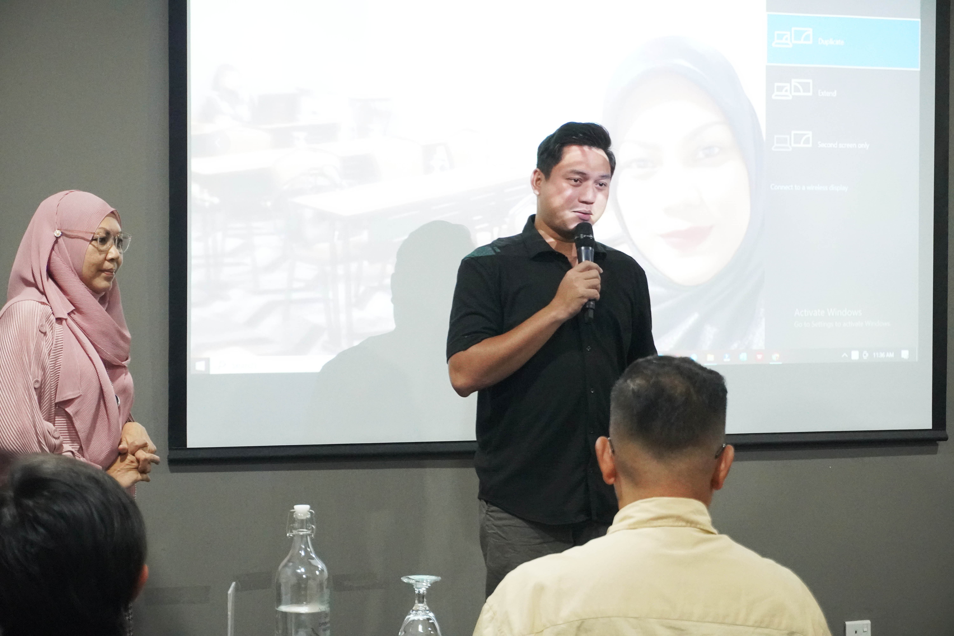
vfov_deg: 18.5
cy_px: 318
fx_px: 1948
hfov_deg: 27.5
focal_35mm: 74
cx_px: 477
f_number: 5.6
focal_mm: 49
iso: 6400
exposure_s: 1/100
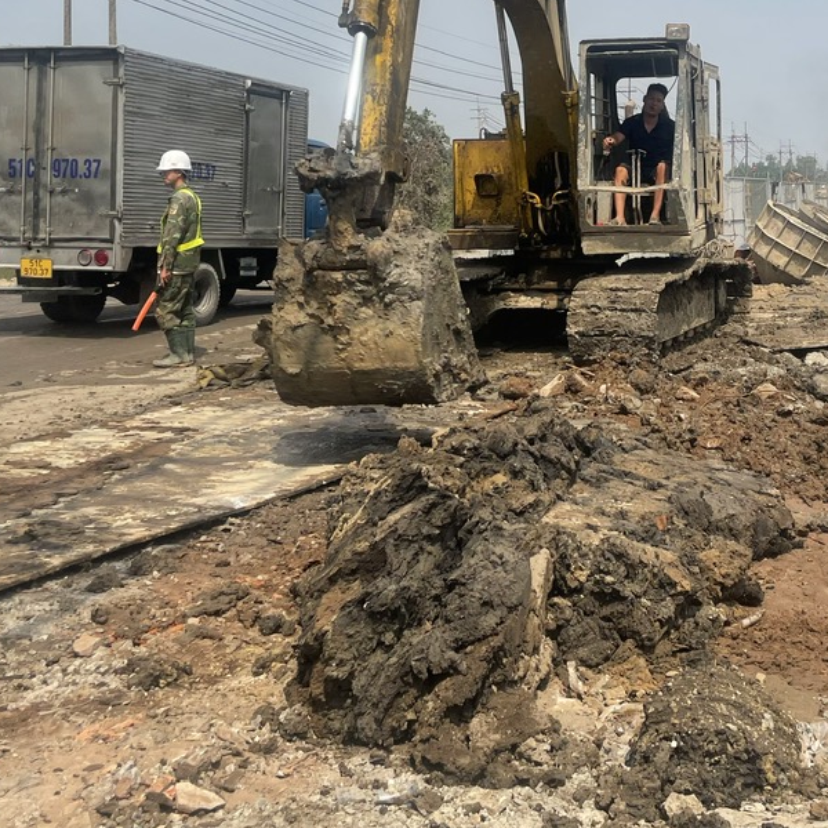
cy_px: 215
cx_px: 625
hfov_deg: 33.9
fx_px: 1326
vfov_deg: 34.0
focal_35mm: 49
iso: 32
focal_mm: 4.2
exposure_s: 1/4292
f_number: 1.6
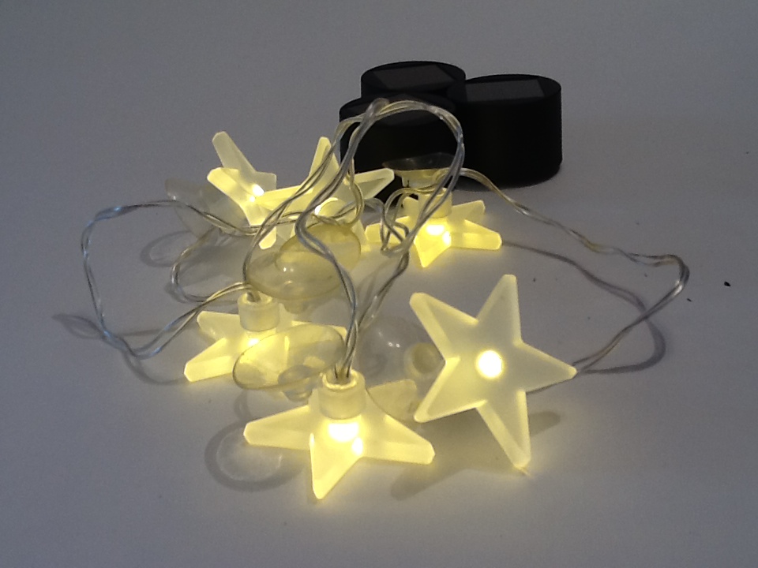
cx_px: 379
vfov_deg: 44.2
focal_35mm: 32
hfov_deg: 56.8
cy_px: 284
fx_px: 701
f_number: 2.4
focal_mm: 2.03
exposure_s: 1/60
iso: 80
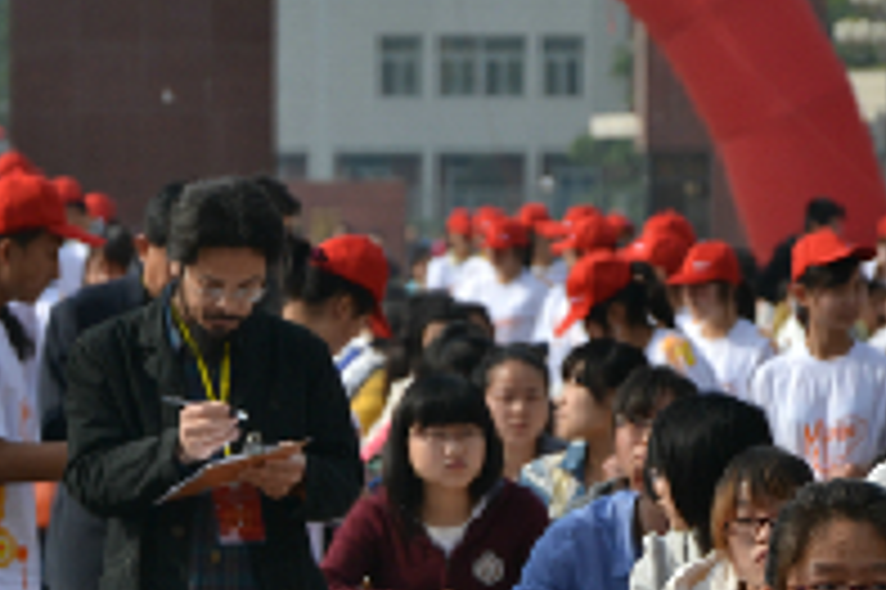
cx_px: 234
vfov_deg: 3.8
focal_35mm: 360
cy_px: 644
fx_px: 8856
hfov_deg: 5.7
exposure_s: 1/400
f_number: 5.6
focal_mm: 105
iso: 100
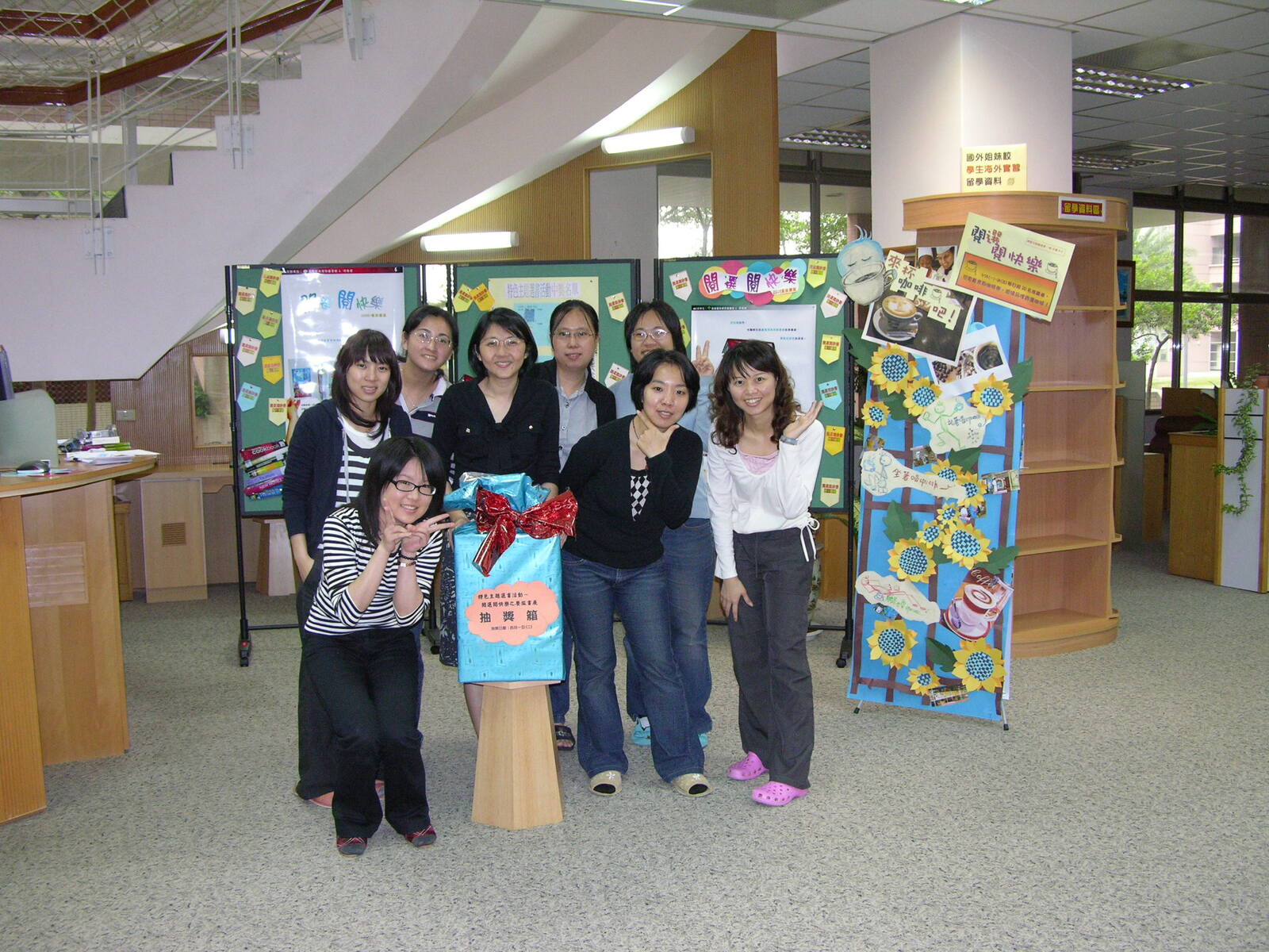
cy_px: 476
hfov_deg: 52.6
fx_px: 1283
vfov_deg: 40.7
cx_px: 634
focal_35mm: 35
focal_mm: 8.9
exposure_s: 1/60.1
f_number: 2.8
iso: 200
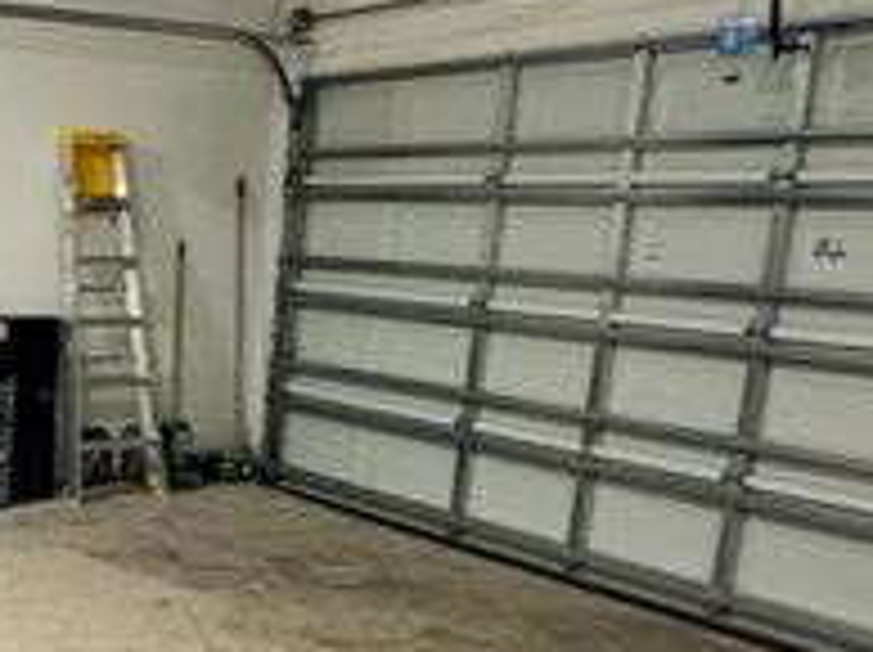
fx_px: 1285
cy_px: 450
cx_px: -124
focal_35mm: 51
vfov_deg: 28.3
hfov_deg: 32.3
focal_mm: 2.22
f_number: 2.2
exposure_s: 1/60
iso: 800
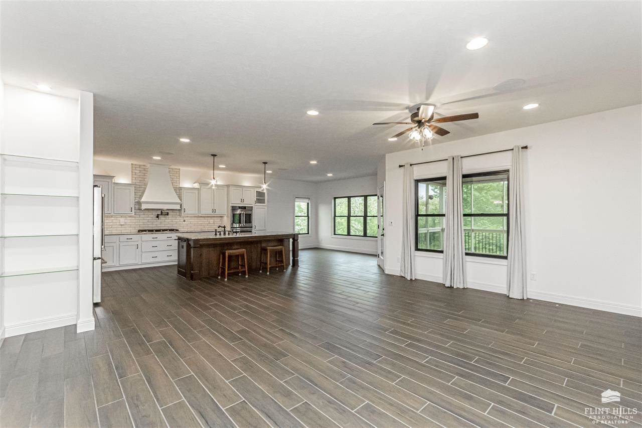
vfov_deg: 77.3
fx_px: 267
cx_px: 321
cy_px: 214
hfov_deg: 100.4
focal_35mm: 15
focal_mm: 10
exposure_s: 1/60
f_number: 16
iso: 3200
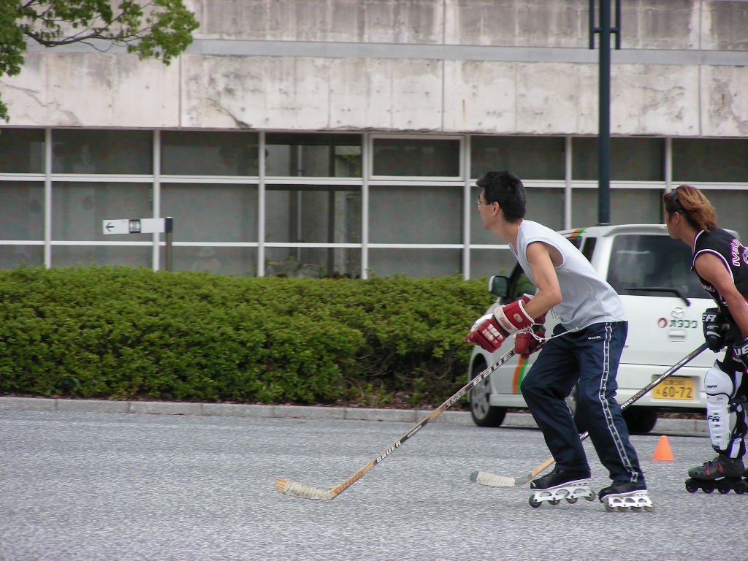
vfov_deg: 4.8
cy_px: 280
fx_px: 6677
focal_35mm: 309
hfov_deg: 6.4
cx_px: 374
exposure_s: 1/320
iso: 50
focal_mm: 51.6
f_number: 4
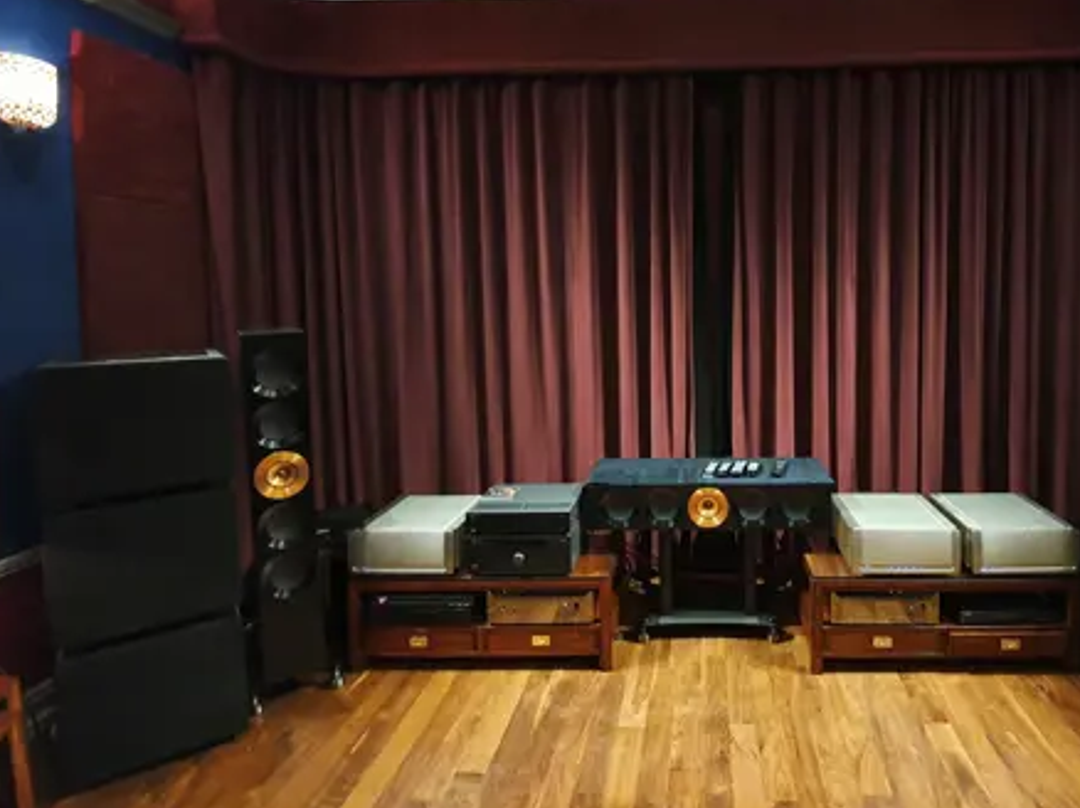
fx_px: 592
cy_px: 340
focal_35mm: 19
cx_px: 698
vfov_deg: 68.2
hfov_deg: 82.5
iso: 640
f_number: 2.2
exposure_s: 1/10
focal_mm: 1.8
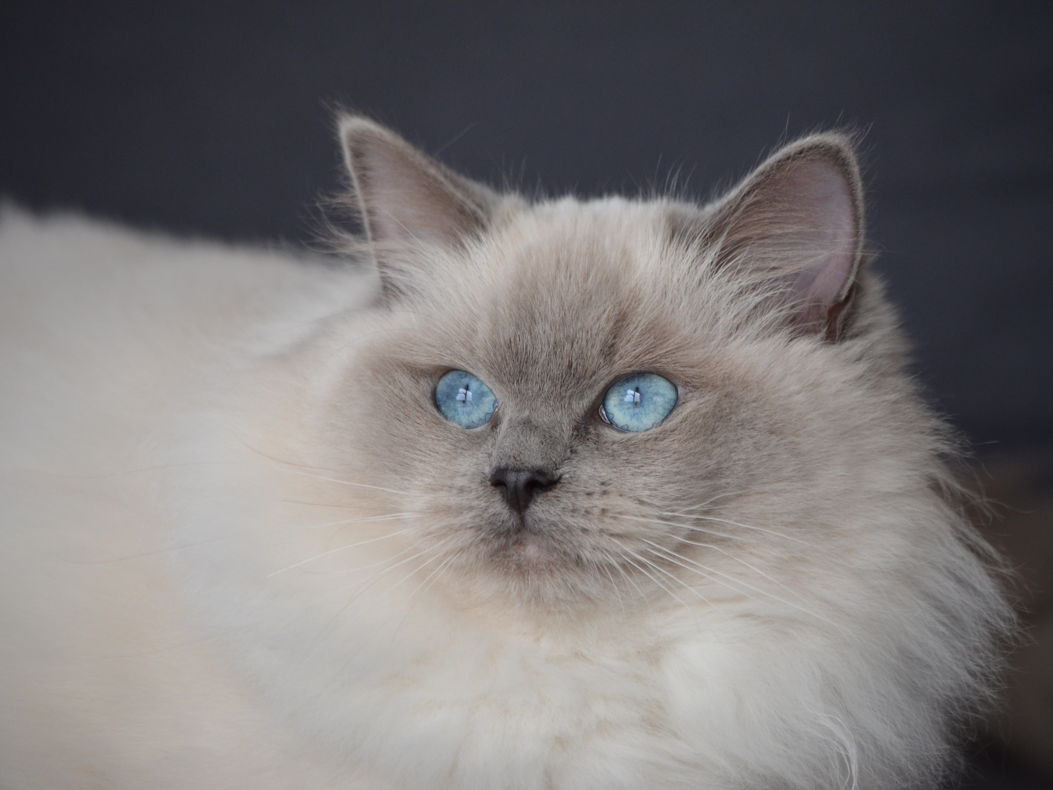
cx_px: 573
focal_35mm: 303
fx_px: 9204
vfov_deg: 4.9
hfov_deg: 6.5
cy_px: 395
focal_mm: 185
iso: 800
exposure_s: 1/160
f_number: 5
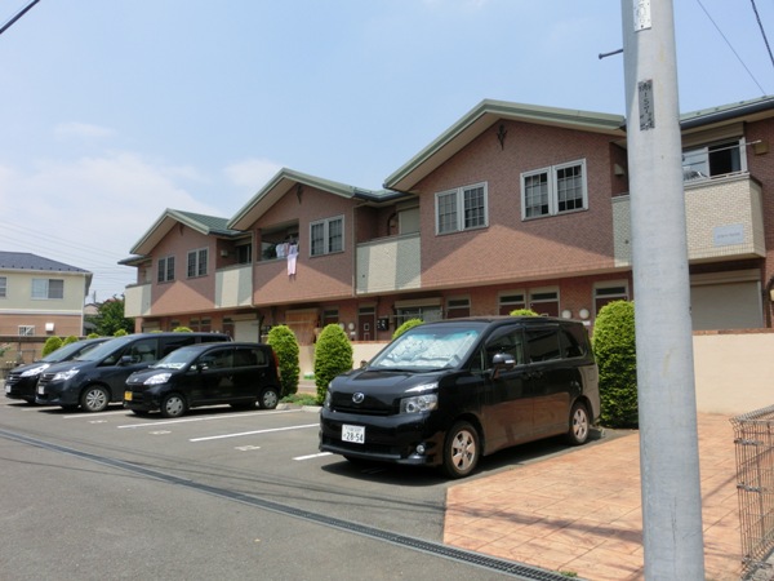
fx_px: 626
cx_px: 387
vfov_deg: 49.7
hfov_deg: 63.4
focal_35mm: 28
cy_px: 290
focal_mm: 5
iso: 80
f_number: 8.8
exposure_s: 1/160
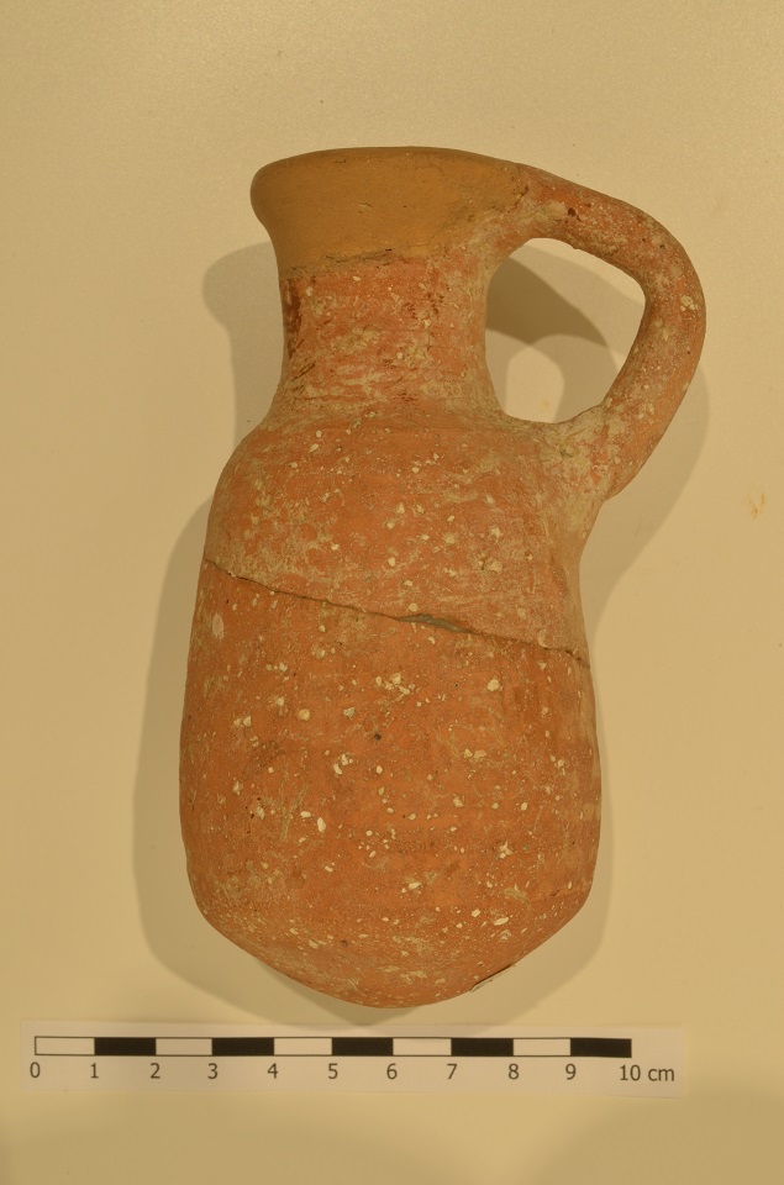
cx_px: 392
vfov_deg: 33.5
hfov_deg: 22.5
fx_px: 1971
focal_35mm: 60
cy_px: 592
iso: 200
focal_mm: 40
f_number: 25
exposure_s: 1/1.6
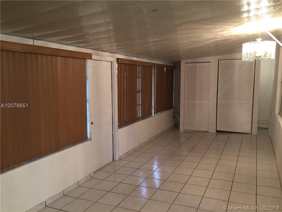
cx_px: 141
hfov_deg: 61.7
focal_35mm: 29
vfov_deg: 48.2
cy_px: 106
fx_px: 236
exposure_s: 1/30
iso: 80
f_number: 2.2
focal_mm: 4.15
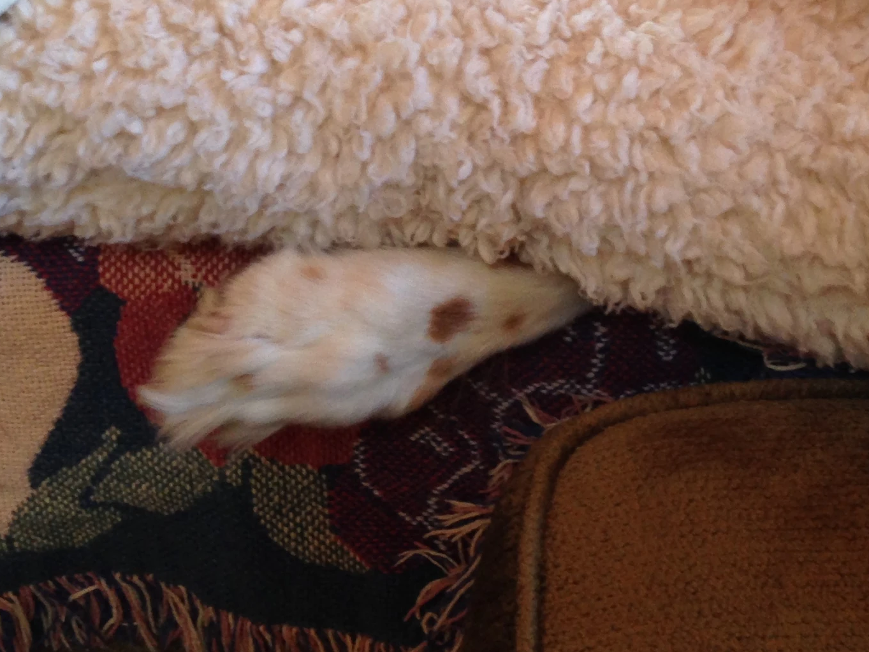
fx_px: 1984
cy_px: -31
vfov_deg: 18.1
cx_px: 455
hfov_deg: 24.7
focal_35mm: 79
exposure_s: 1/20
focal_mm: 4.12
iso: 80
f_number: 2.4
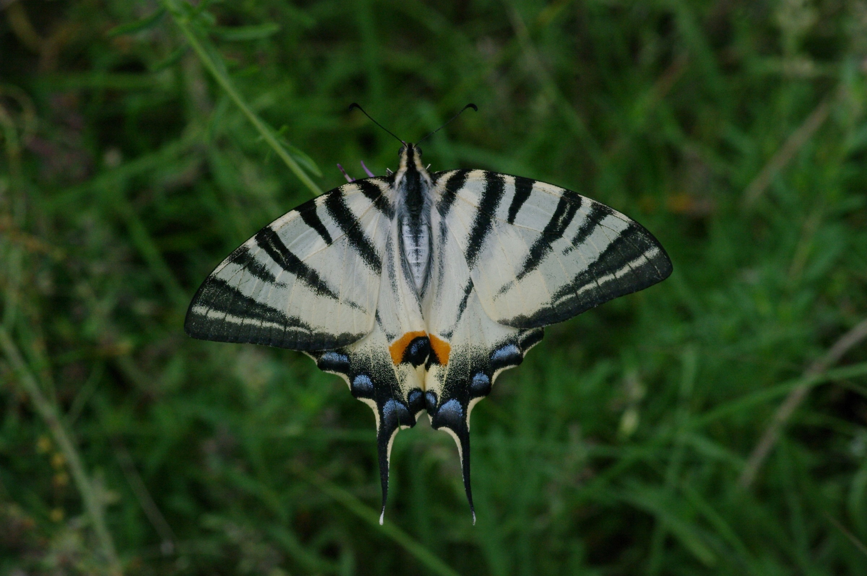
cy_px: 288
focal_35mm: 150
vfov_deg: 9.1
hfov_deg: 13.7
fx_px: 3608
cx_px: 434
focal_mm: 100
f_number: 13
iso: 1600
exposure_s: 1/500
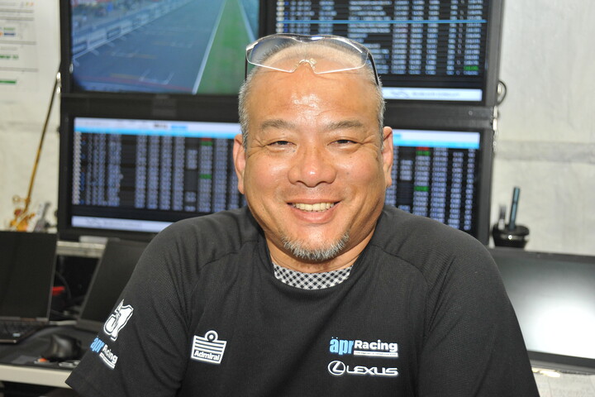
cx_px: 298
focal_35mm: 52
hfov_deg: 38.2
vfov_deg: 26.0
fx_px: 859
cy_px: 198
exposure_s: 1/250
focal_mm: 52
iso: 2200
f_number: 4.8
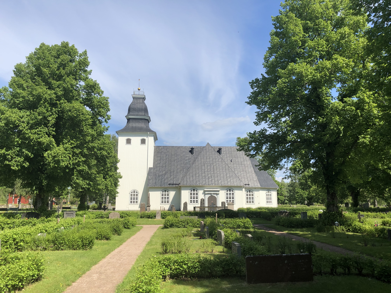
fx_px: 316
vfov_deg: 49.7
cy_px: 146
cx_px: 196
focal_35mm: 28
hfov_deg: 63.4
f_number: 1.8
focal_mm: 3.99
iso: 20
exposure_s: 1/2183
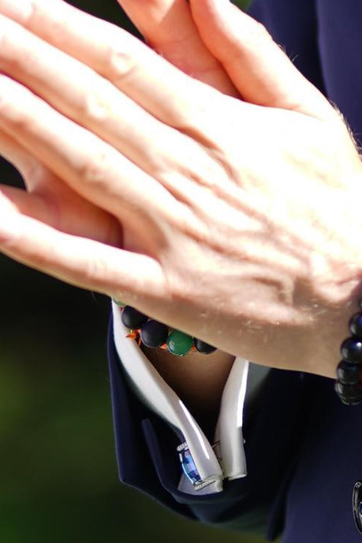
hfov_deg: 2.9
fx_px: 7153
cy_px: -504
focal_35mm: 474
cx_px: 415
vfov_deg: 4.3
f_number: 1.4
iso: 50
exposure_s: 1/1250
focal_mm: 85
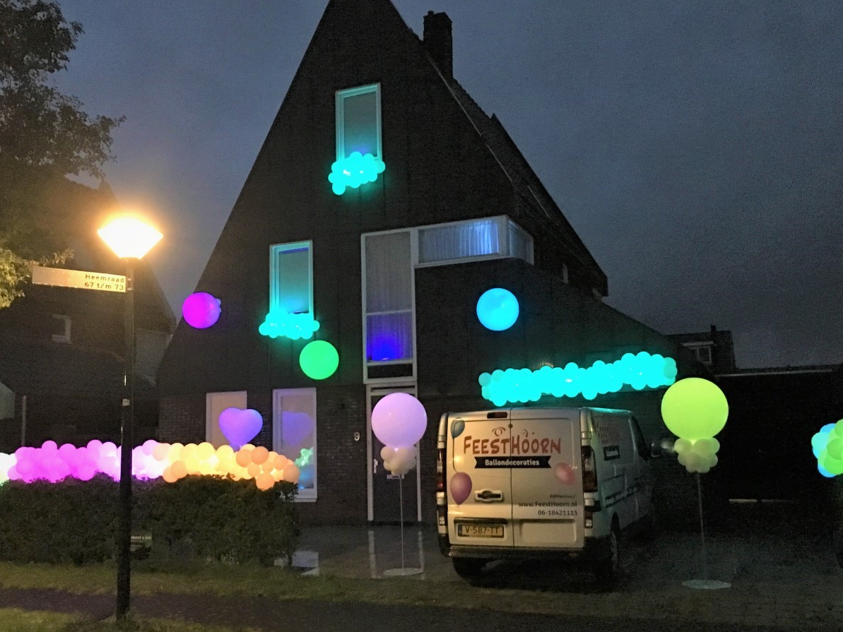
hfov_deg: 52.6
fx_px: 852
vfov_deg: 40.7
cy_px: 342
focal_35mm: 35
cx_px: 408
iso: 800
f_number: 2.2
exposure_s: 1/17
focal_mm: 4.15
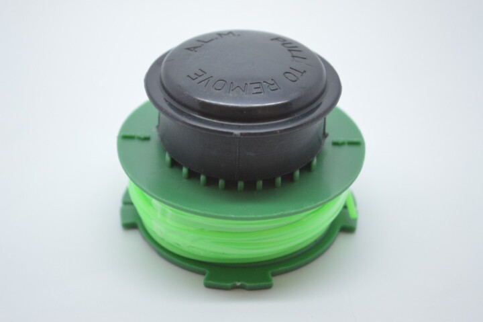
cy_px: 161
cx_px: 242
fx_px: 965
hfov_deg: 28.1
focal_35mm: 72
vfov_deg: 18.9
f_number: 5.3
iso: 400
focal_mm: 48
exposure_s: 1/60
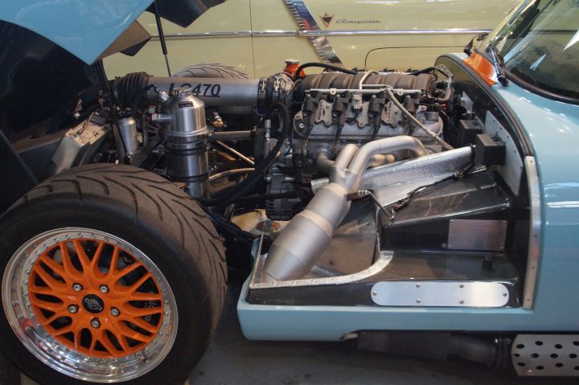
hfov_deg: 53.2
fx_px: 579
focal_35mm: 36
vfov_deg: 36.8
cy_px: 192
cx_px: 290
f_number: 4.5
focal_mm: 24
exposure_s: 1/160
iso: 2500
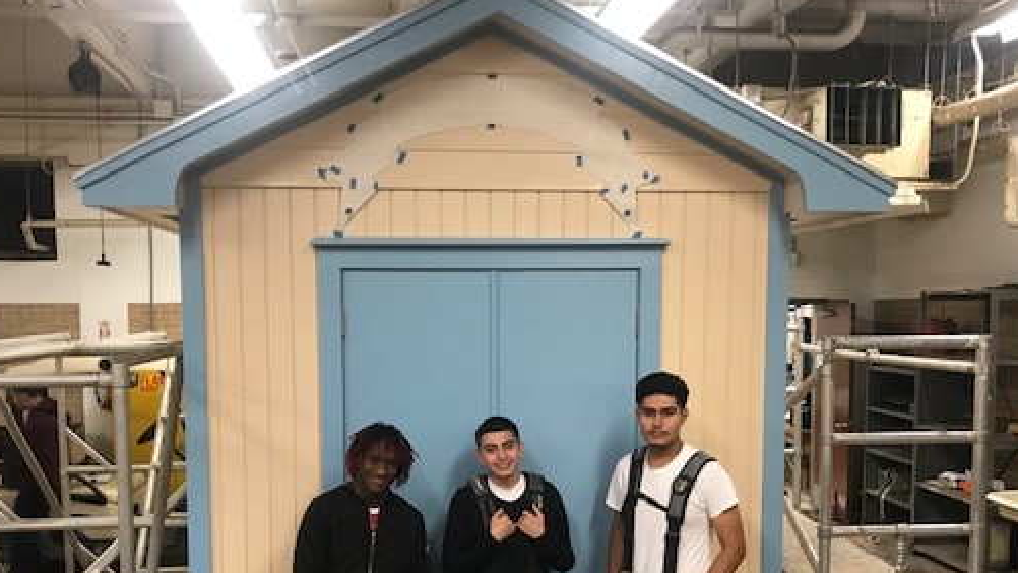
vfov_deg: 30.0
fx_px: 1053
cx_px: 492
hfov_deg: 51.6
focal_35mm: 39
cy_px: 417
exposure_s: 1/15
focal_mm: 3.99
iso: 50
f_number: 1.8
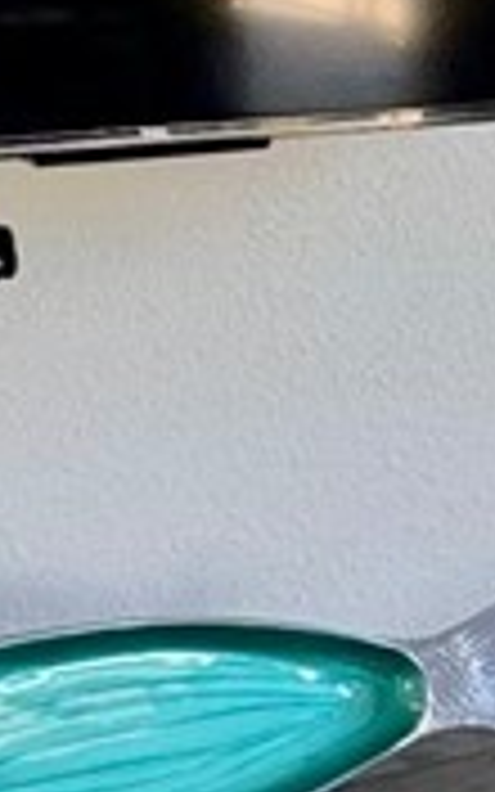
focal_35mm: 135
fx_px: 2914
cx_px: 1251
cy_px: 184
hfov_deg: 8.7
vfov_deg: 15.4
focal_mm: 2.22
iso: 160
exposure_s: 1/99
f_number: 2.2
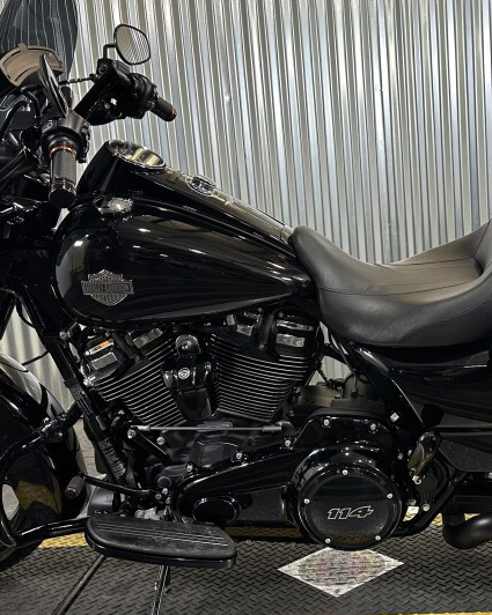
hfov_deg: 31.6
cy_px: 323
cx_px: 356
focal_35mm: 47
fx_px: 856
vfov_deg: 39.6
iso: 125
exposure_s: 1/60
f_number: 1.78
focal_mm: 6.86
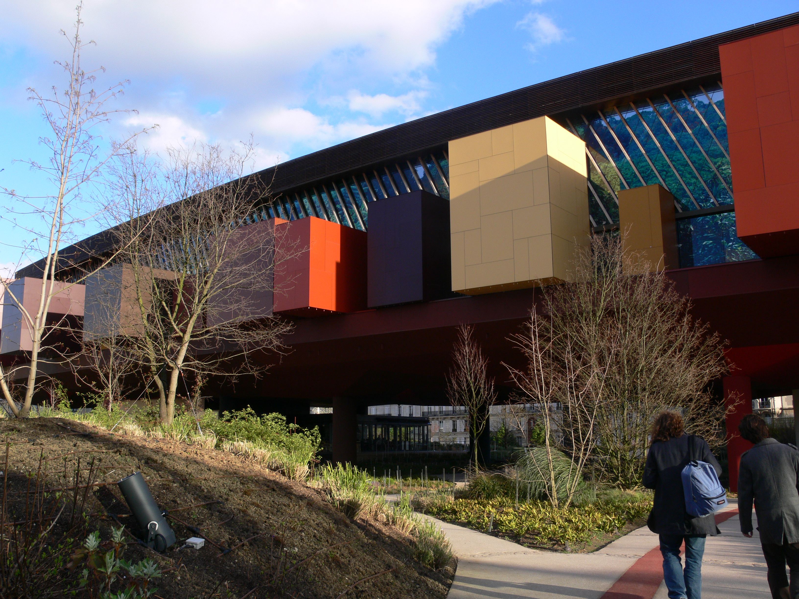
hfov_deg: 52.6
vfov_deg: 40.7
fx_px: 808
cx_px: 400
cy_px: 300
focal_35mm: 35
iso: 80
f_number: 5.6
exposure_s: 1/160
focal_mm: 7.4
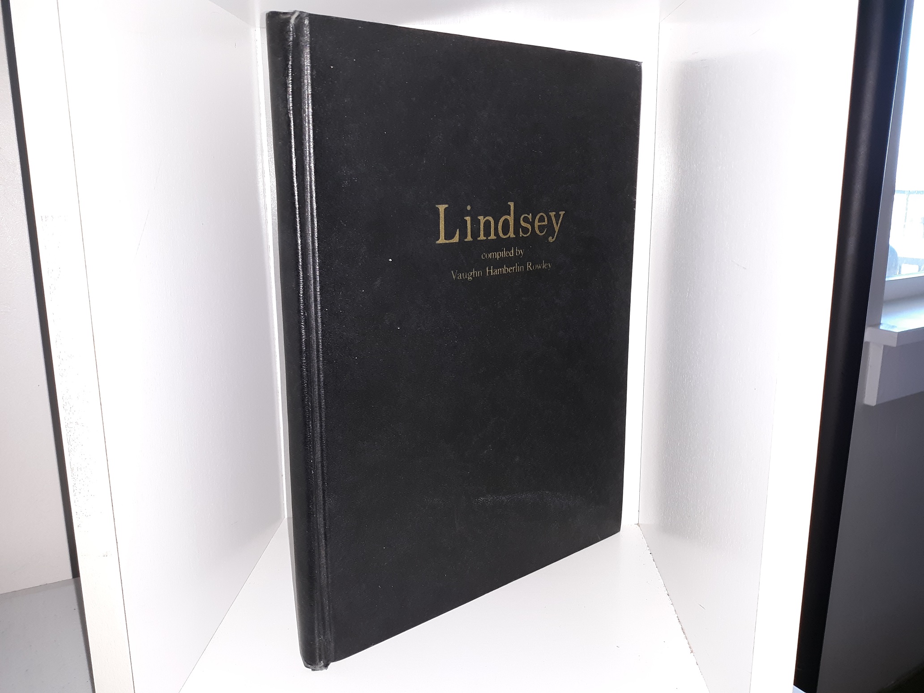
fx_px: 747
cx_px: 462
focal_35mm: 28
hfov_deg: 63.4
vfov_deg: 49.7
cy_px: 346
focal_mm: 3.7
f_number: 1.7
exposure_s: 1/50
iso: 80
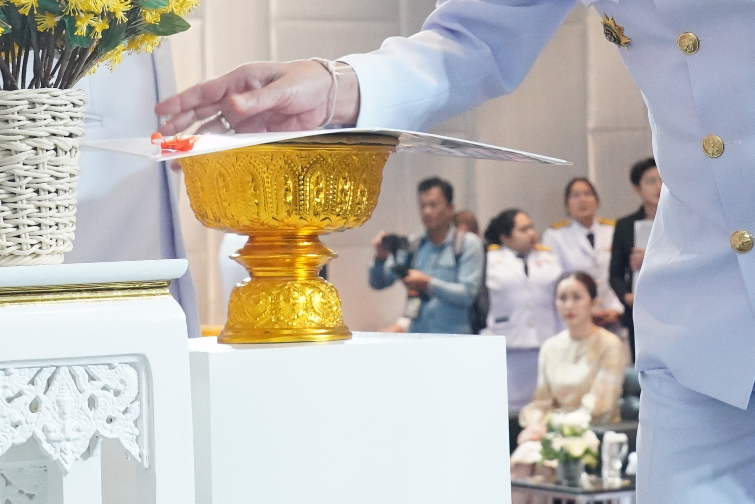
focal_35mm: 127
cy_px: -18
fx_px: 2664
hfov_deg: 16.1
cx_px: 323
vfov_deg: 10.7
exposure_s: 1/160
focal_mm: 37
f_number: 6.3
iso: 6400
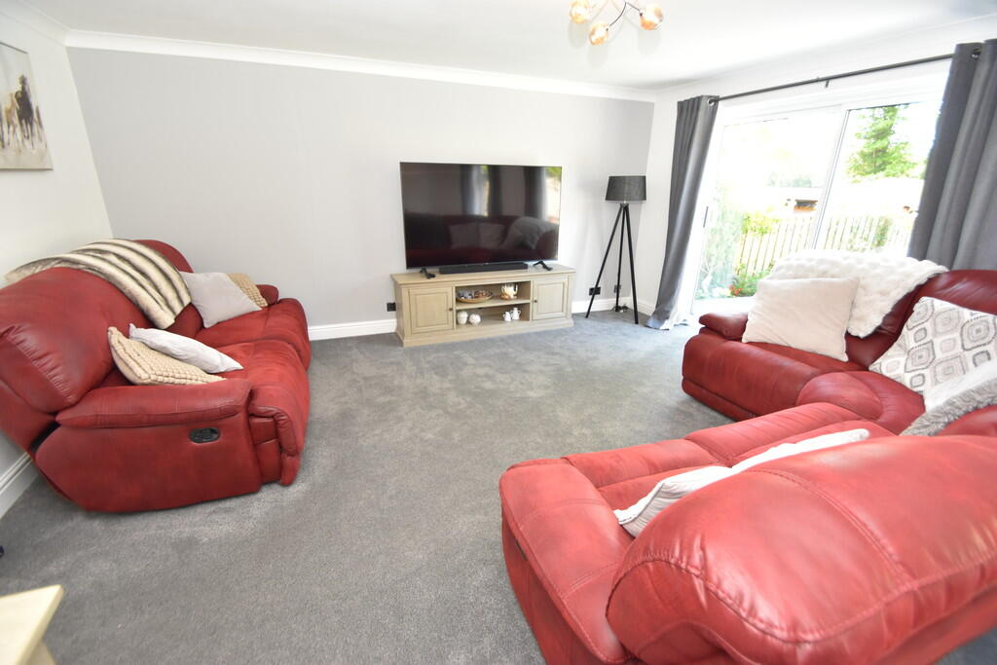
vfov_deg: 77.3
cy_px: 332
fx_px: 415
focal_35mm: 15
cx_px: 498
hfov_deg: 100.4
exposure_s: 1/80
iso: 800
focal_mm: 10
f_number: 4.5
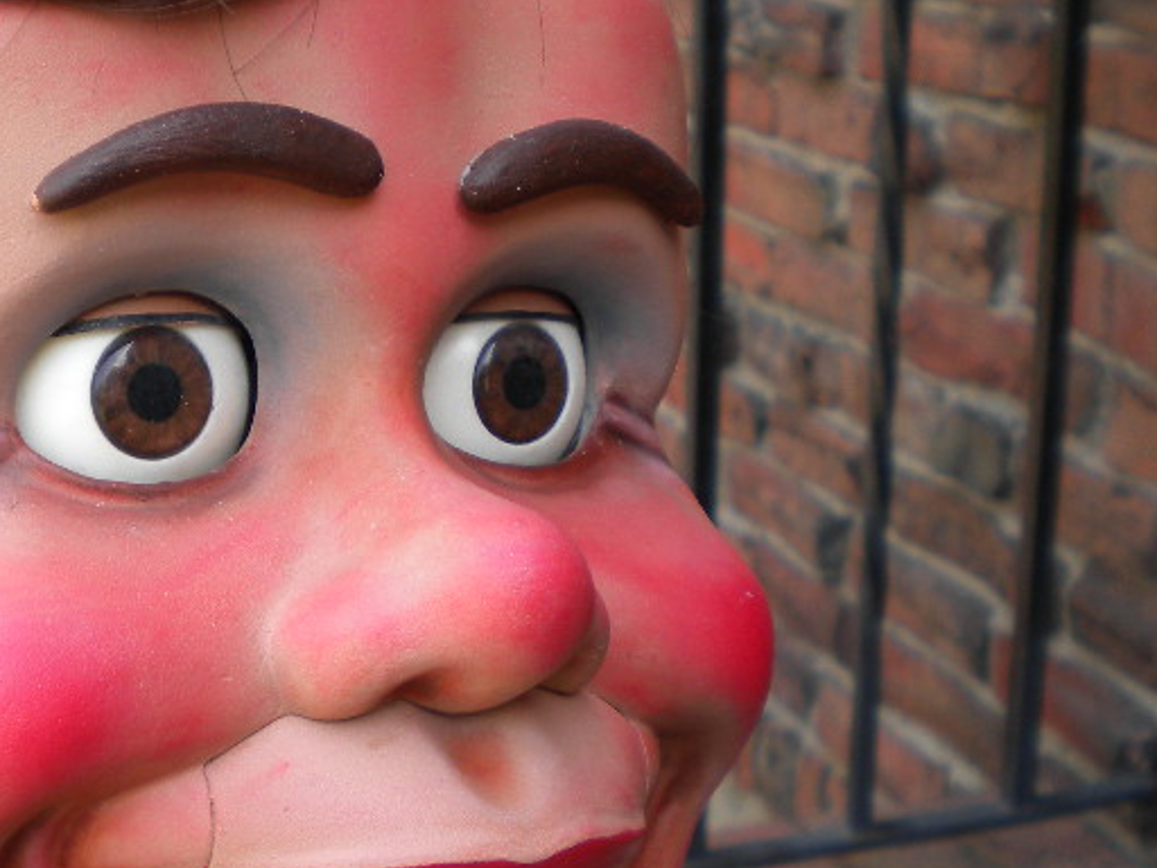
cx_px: 262
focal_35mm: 70
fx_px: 2340
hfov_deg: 27.3
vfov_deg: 20.9
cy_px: 592
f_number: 3.1
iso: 80
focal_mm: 6.3
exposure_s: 1/110
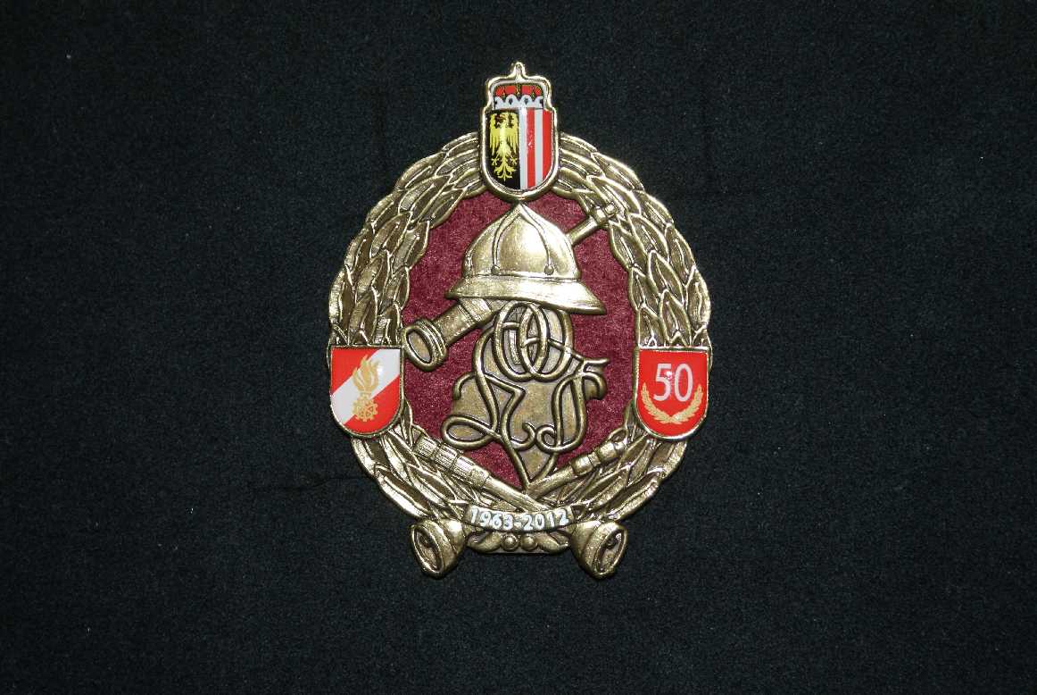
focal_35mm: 82
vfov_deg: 16.6
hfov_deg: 24.6
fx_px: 2379
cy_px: 348
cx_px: 518
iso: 400
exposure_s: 1/80
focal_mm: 55
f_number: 6.3
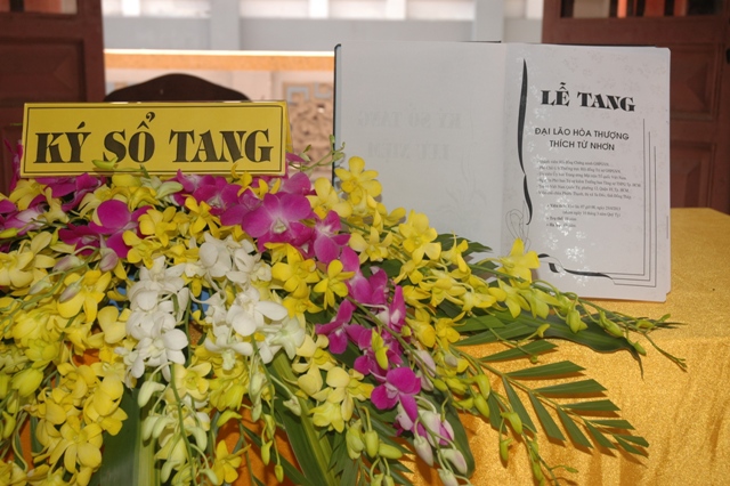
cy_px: 243
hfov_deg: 37.9
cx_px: 365
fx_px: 1064
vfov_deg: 25.7
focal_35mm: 52
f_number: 5.6
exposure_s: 1/50
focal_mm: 35
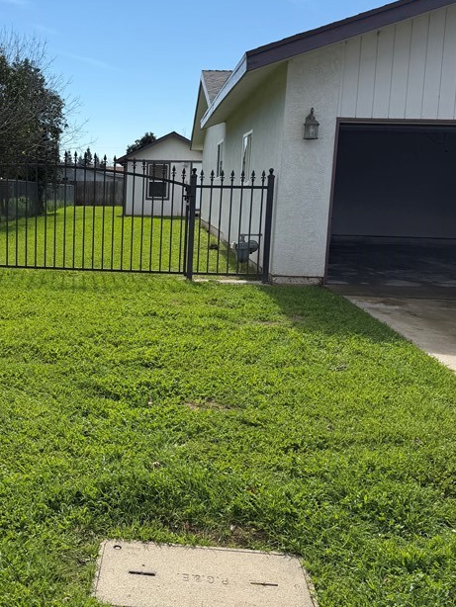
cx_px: 104
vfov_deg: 46.7
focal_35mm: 40
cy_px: 279
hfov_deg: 35.1
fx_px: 702
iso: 80
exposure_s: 1/4975
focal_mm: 6.76
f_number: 1.78
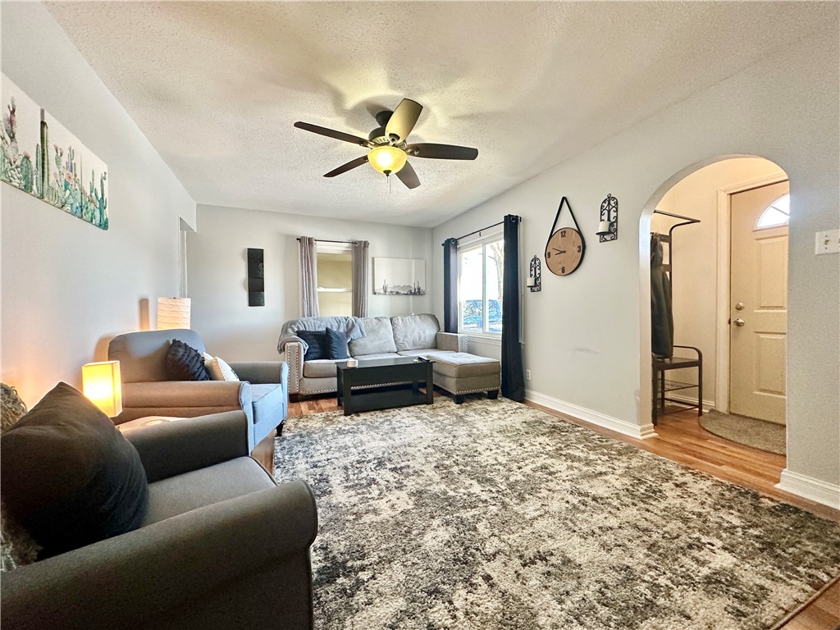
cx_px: 420
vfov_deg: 85.7
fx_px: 340
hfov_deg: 102.1
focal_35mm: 14
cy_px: 315
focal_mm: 2.22
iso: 320
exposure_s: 1/120
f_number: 2.2
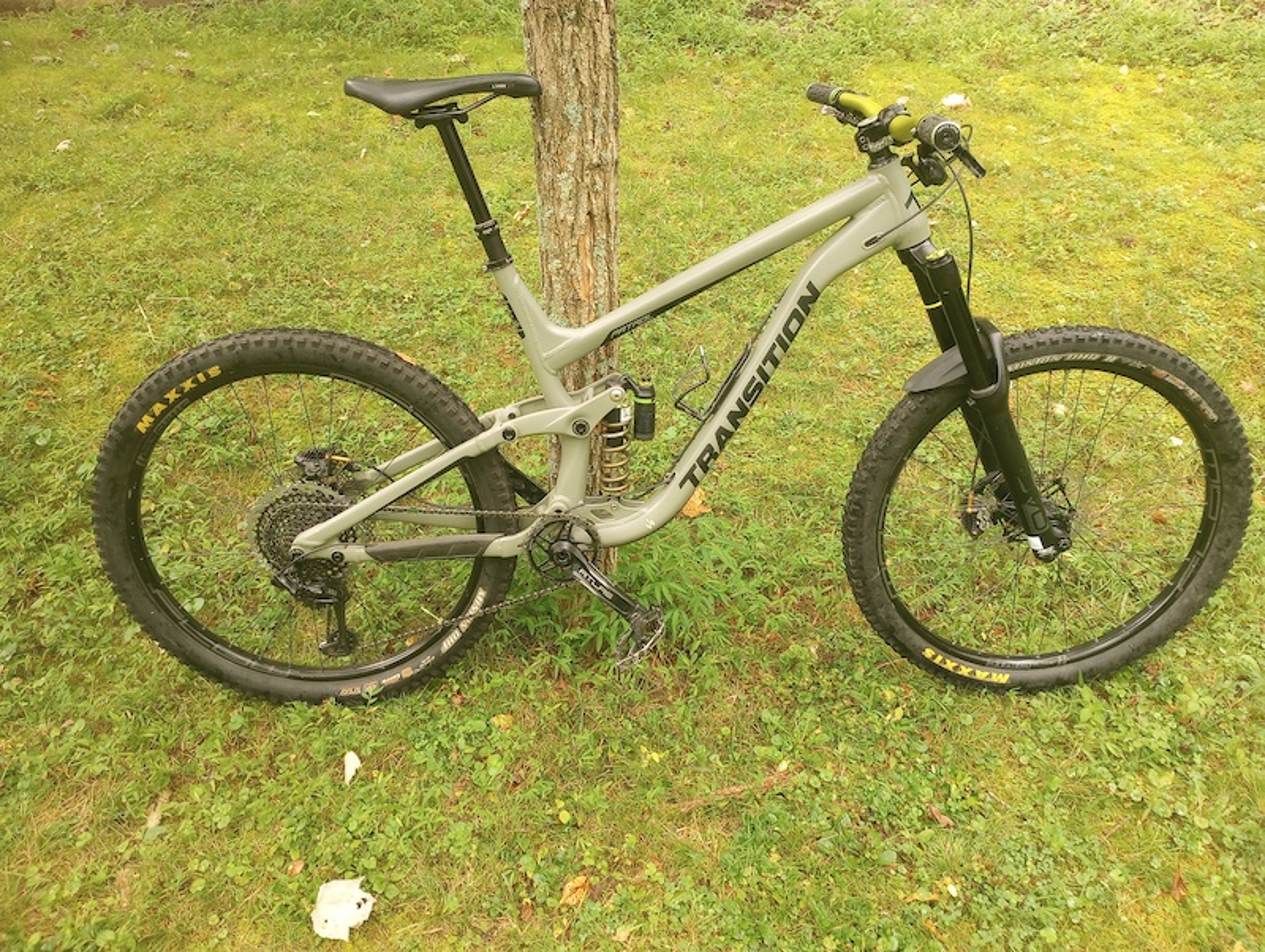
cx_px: 632
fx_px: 1024
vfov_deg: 49.8
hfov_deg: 63.4
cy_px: 476
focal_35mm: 28
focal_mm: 4.27
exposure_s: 1/40
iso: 471
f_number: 1.8
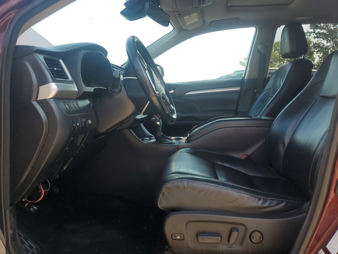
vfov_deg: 53.1
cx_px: 169
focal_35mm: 26
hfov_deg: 67.3
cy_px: 127
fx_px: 254
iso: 50
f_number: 1.5
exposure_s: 1/435
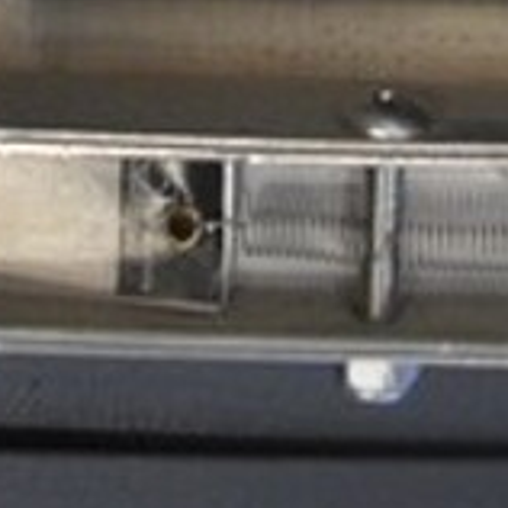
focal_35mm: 133
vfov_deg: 10.2
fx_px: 2208
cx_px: 10
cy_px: -937
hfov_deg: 13.0
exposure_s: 1/125
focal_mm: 18
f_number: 3.5
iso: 3200
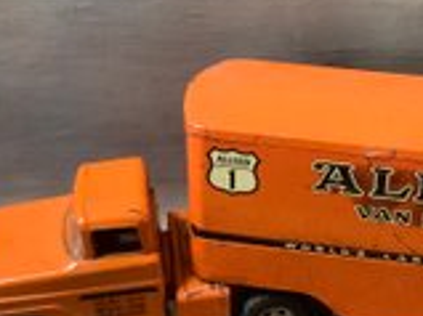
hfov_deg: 28.3
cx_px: 342
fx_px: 818
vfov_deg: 21.8
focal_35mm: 67
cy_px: 92
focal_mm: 3.3
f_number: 2.4
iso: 640
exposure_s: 1/30
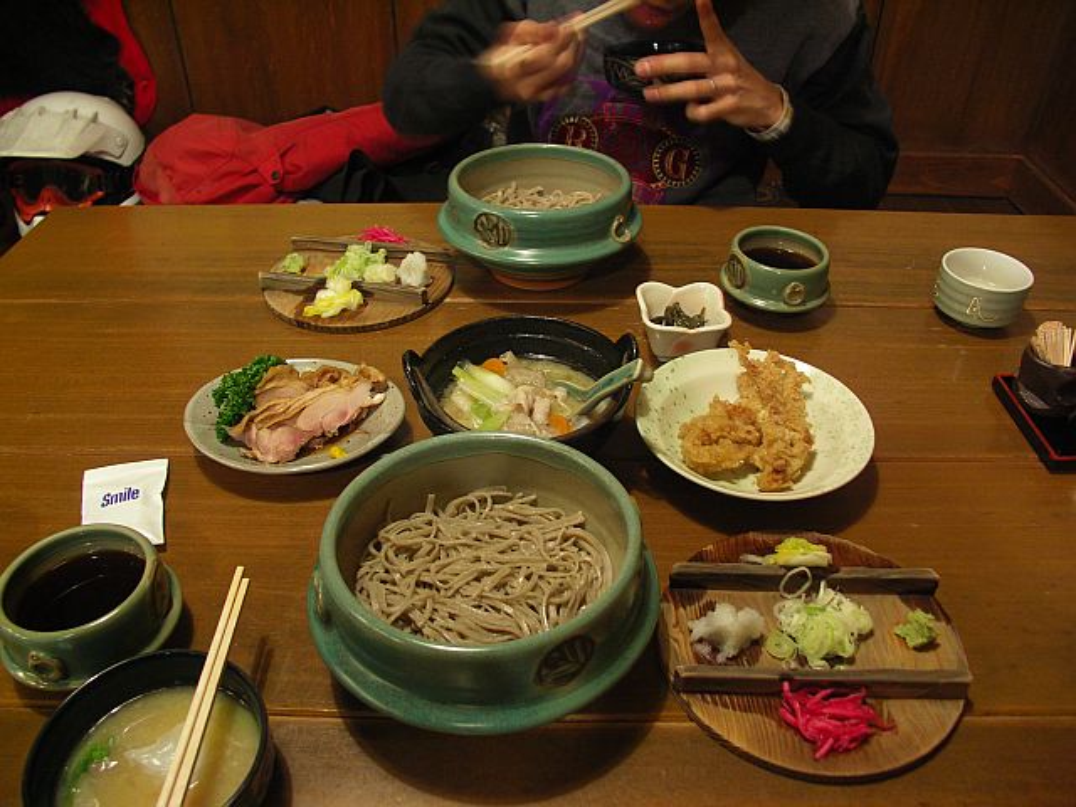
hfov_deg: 63.4
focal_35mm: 28
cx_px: 538
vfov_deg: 49.7
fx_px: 870
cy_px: 404
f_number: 2.8
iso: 200
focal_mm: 7.2
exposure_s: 1/4
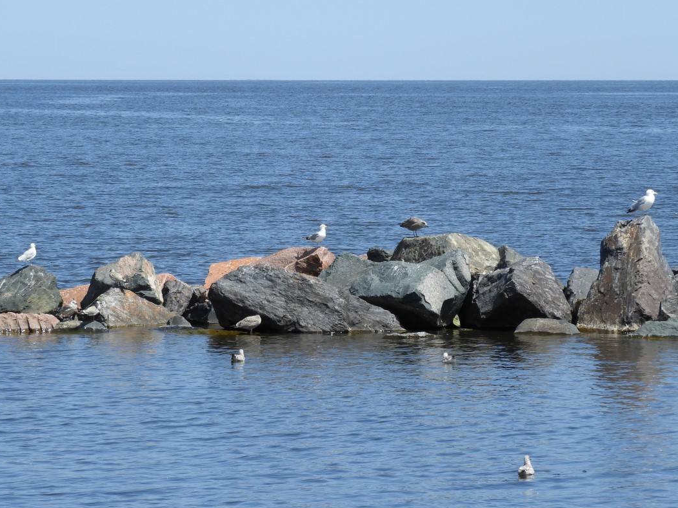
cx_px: 343
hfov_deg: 8.5
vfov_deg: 6.4
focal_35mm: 233
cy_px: 219
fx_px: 4563
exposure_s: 1/500
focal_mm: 30.5
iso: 100
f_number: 5.2
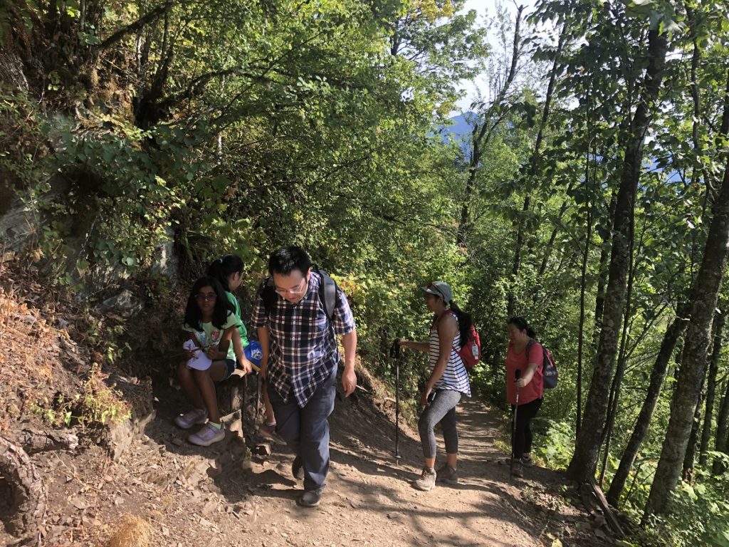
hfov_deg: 63.4
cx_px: 364
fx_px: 590
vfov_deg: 49.7
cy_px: 274
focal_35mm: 28
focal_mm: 3.99
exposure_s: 1/250
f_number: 1.8
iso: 20
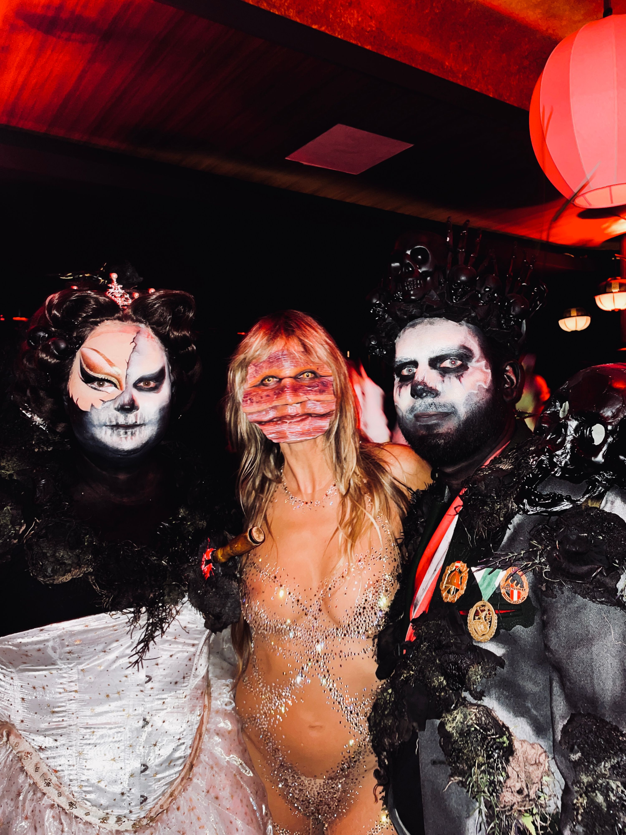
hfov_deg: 53.1
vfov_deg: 67.3
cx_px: 313
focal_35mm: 26
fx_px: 627
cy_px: 418
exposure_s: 1/4
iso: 50
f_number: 1.6
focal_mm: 4.2
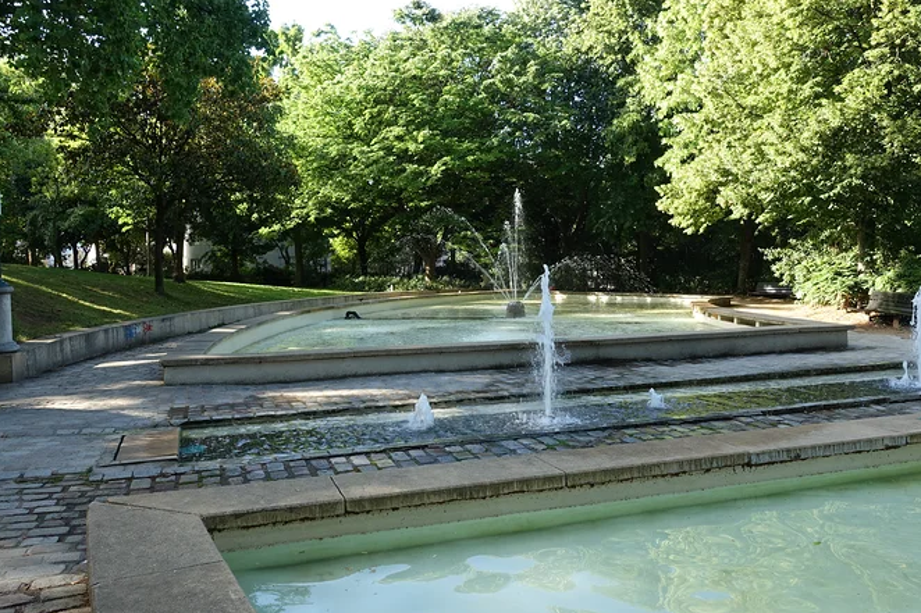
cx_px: 445
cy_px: 301
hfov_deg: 63.7
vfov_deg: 44.9
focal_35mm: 29
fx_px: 742
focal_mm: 8.8
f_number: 5
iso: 125
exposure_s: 1/80
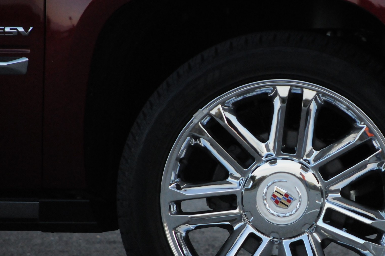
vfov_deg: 2.8
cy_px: 171
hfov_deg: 4.3
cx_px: 304
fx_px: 5160
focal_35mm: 483
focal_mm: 200
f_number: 5.6
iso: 2000
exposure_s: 1/1250
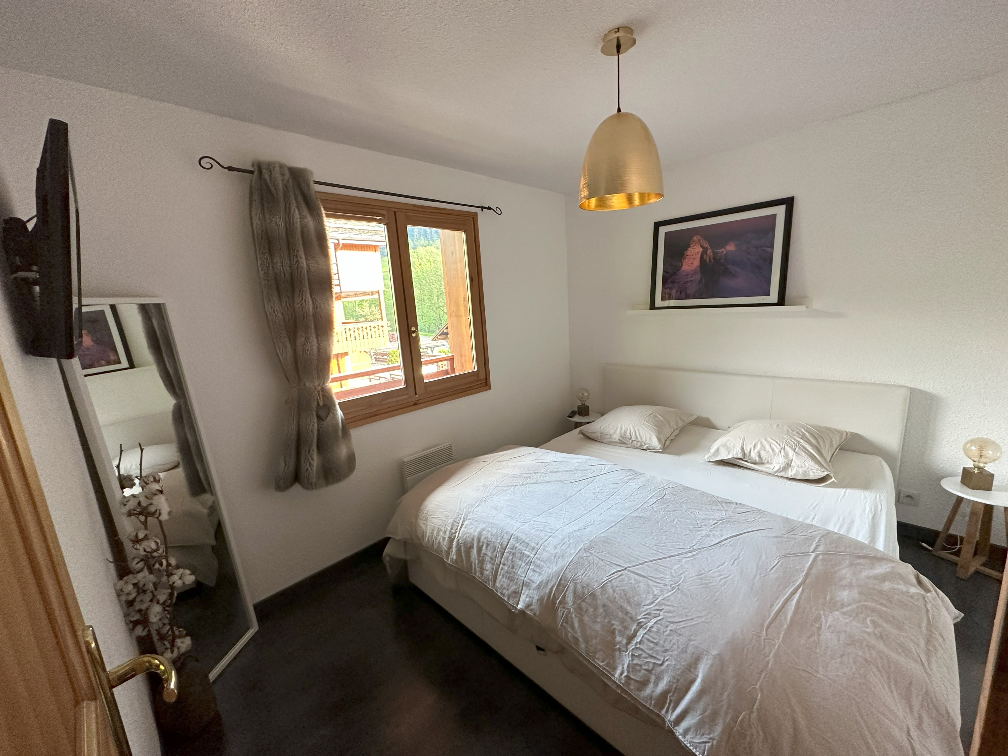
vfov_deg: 85.7
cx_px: 504
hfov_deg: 102.1
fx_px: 408
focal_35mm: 14
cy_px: 378
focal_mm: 2.22
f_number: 2.2
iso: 250
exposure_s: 1/99
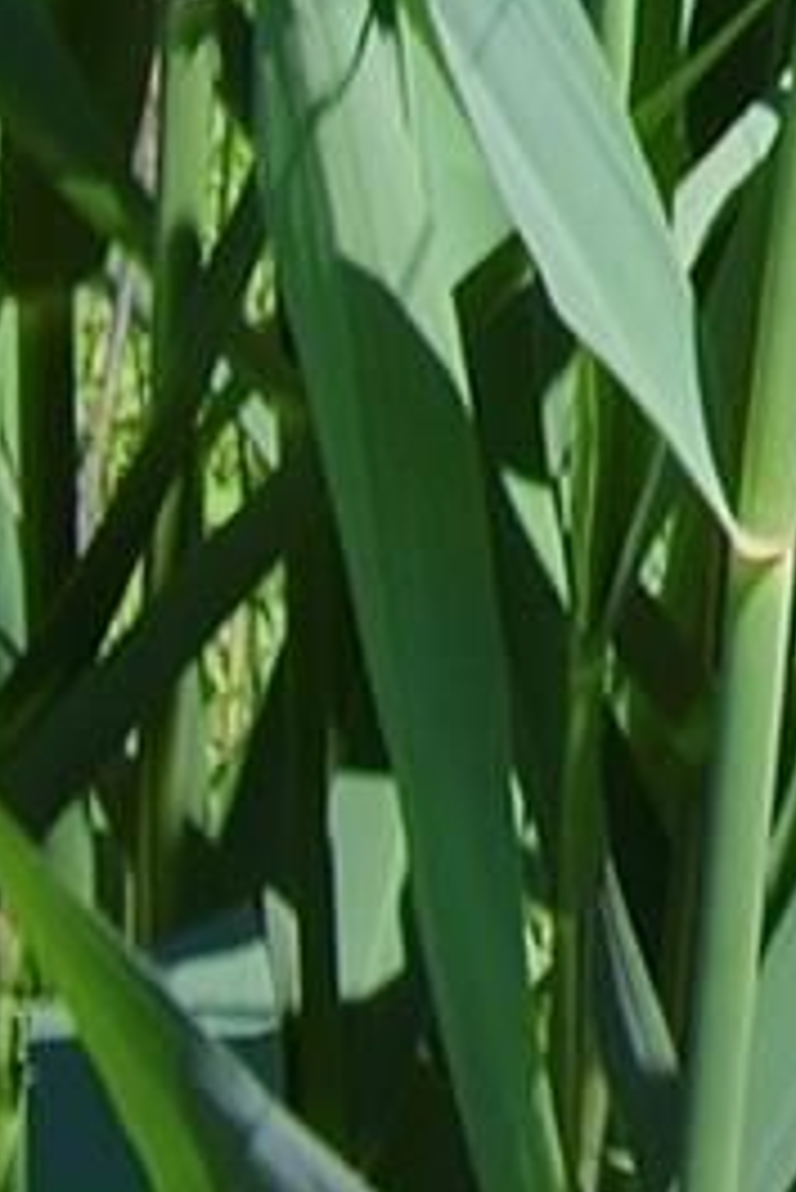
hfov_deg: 6.5
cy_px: -1707
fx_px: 3842
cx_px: 3868
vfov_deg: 13.1
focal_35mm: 116
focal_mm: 10
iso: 100
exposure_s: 1/30
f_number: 18
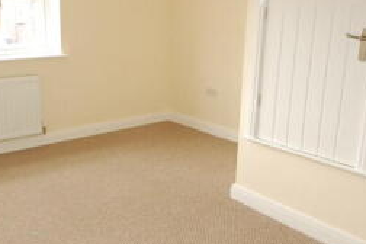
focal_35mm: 39
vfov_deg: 34.2
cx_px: 131
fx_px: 396
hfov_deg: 48.9
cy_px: 115
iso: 1600
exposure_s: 1/200
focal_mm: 10
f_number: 4.5
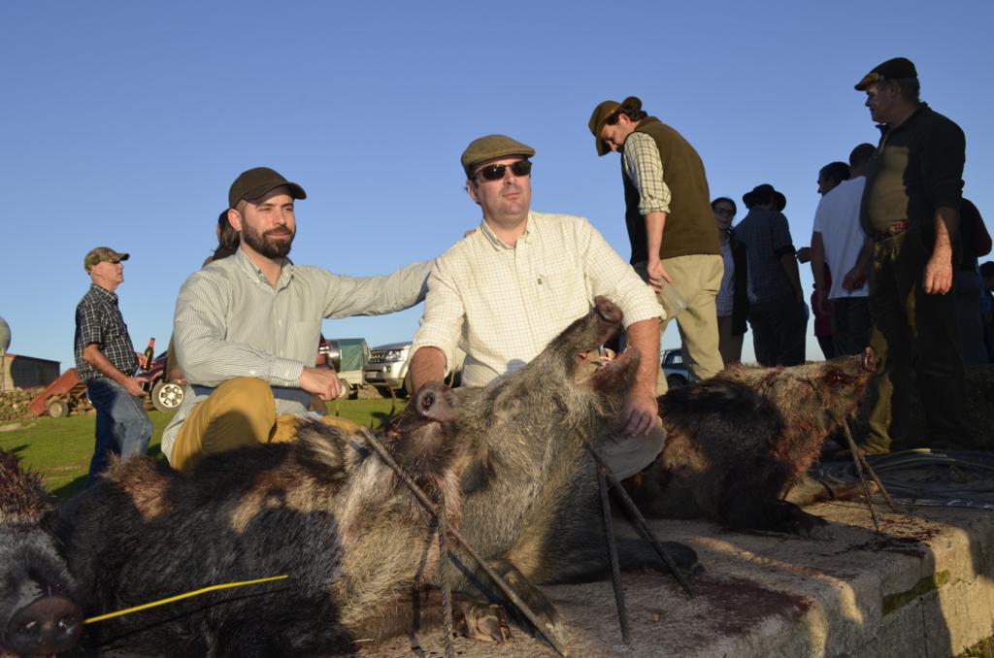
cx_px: 497
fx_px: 909
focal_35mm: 33
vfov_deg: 39.8
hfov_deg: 57.3
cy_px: 329
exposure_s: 1/200
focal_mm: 22
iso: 100
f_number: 8
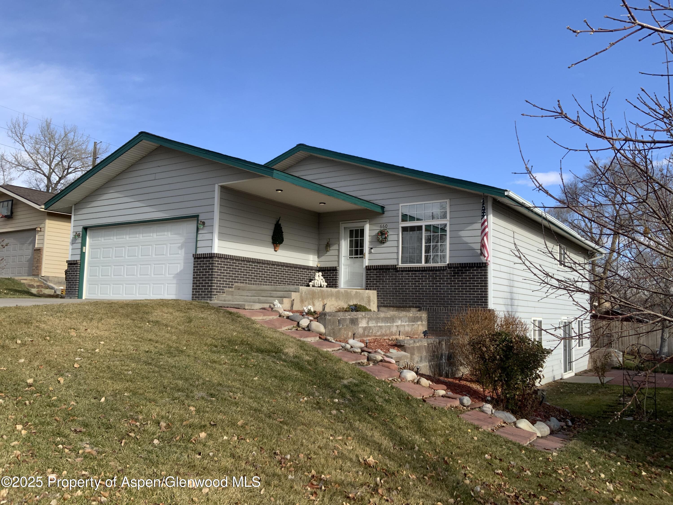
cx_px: 336
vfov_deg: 48.2
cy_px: 252
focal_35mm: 29
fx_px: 564
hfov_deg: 61.7
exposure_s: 1/1168
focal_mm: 3
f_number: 1.8
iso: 16
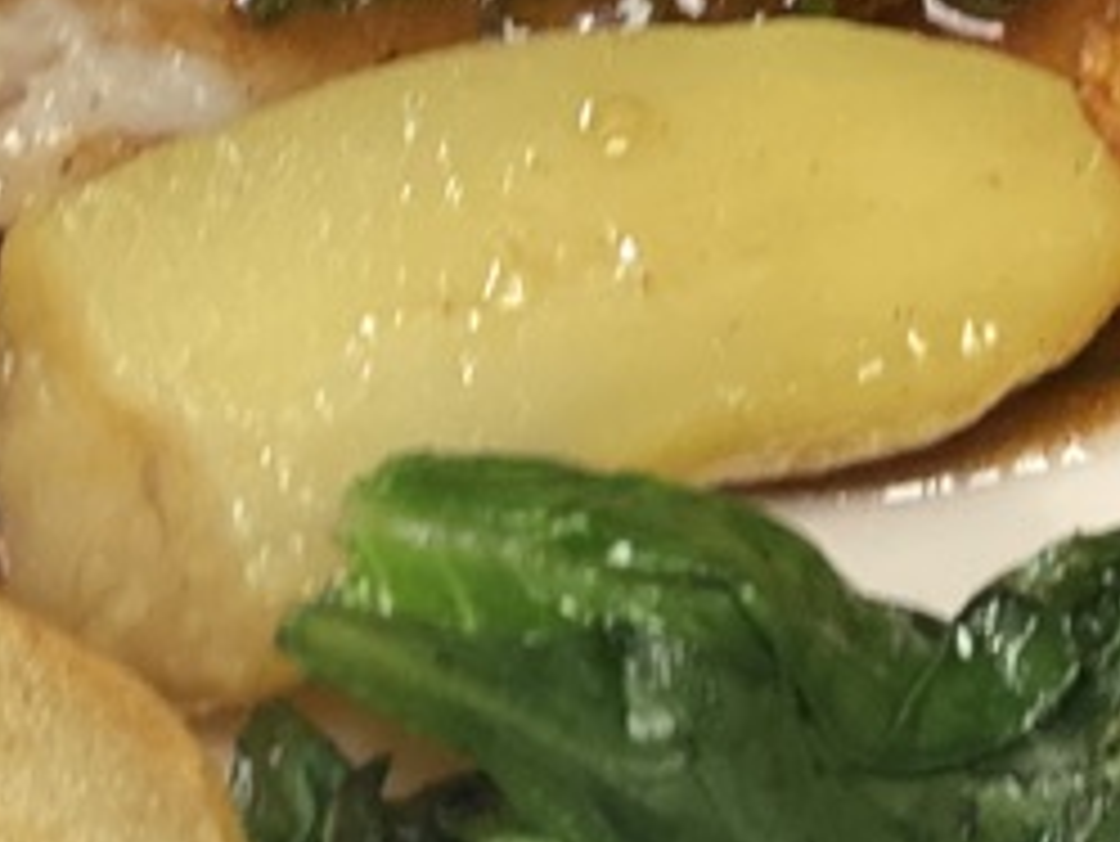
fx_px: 6927
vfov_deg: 6.9
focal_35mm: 214
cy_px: -131
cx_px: 1700
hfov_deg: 9.0
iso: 125
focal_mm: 6
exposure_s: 1/40
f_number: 2
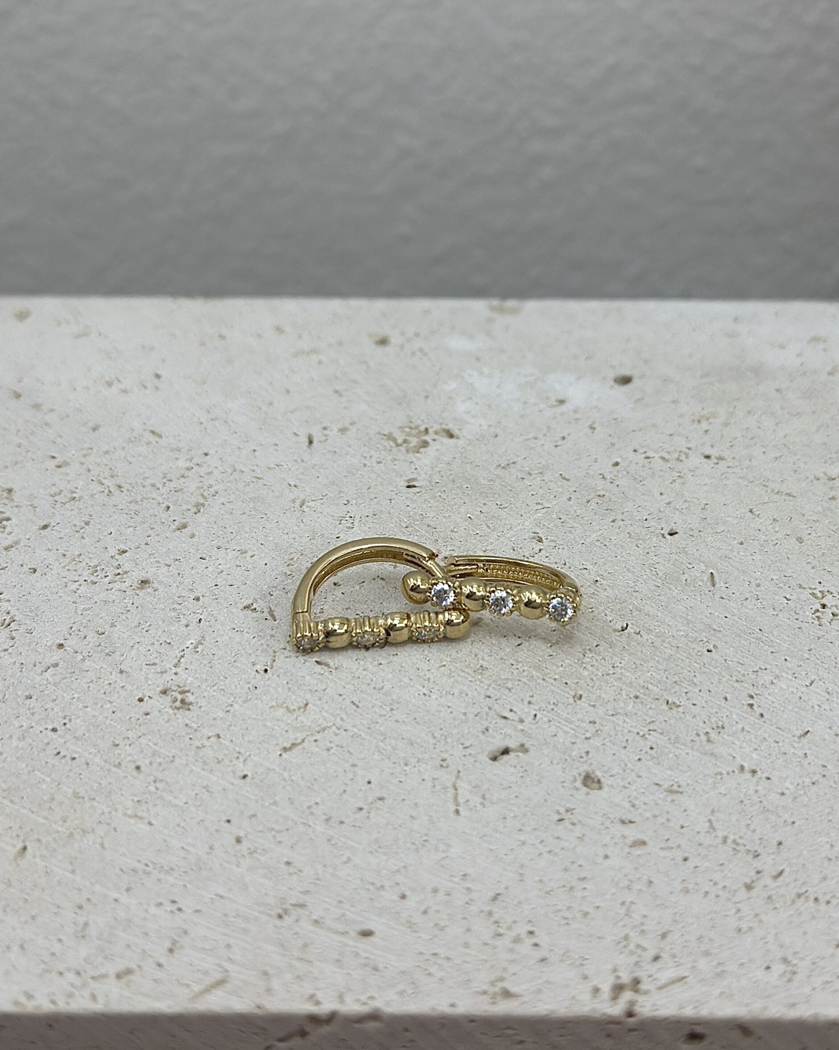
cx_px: 417
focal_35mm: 51
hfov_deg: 29.7
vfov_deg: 36.7
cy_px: 546
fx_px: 1583
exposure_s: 1/587
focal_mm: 6.86
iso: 80
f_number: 1.78
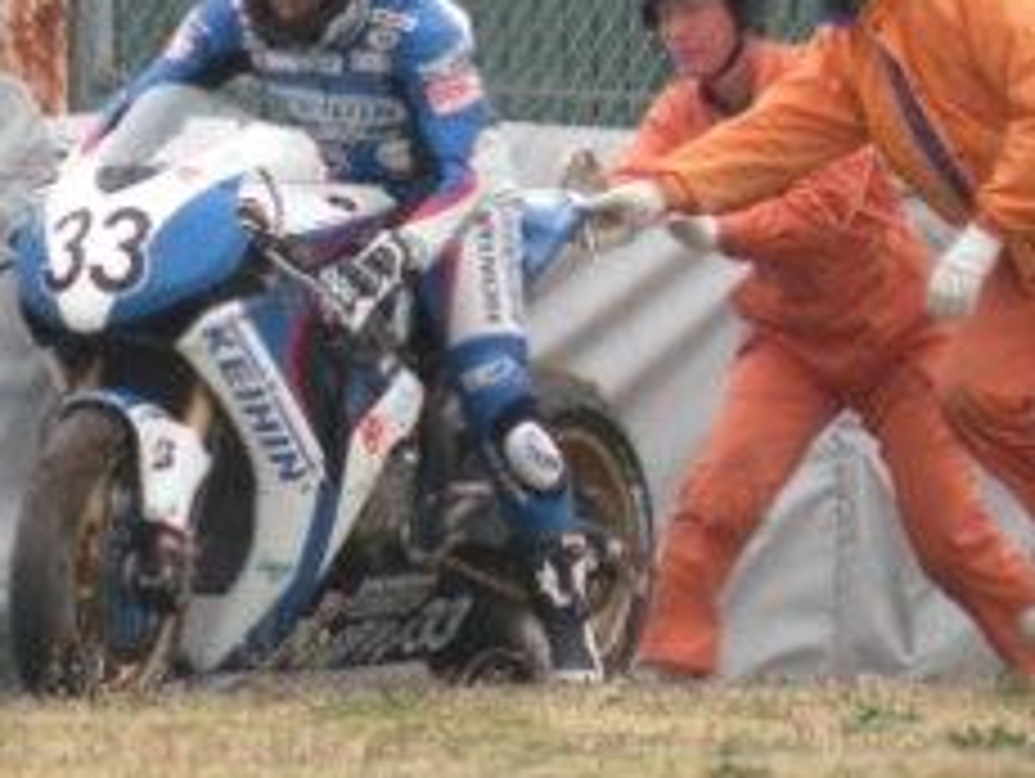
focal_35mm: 945
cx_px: 351
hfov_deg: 2.1
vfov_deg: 1.6
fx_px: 28285
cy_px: 207
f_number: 4.5
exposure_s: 1/147
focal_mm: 84.2
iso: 121
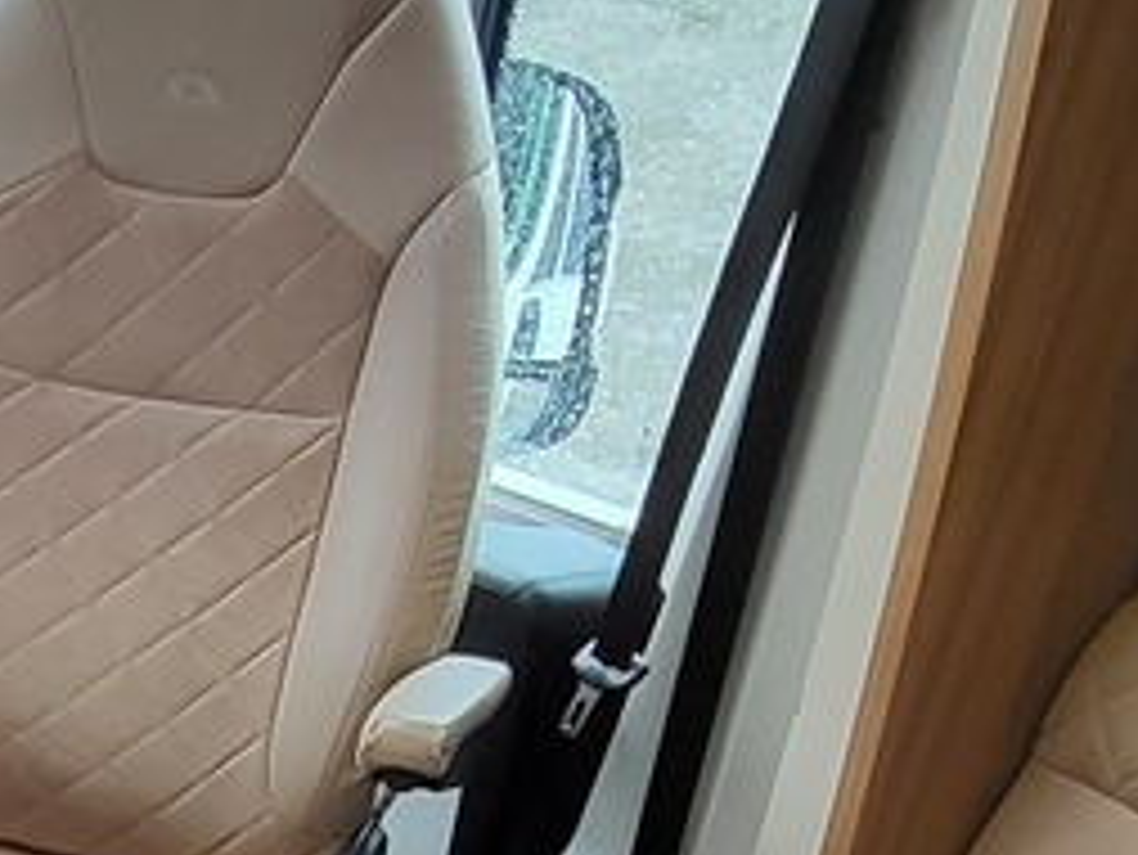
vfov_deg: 17.0
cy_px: 1454
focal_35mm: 74
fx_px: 2434
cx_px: -364
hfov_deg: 23.2
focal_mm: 1.74
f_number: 2.2
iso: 100
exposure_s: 1/50
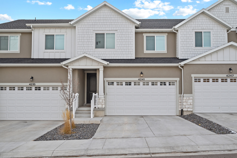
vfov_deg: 43.6
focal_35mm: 30
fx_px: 198
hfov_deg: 61.9
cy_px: 79
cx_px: 118
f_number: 8
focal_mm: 30
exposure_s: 1/125
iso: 800
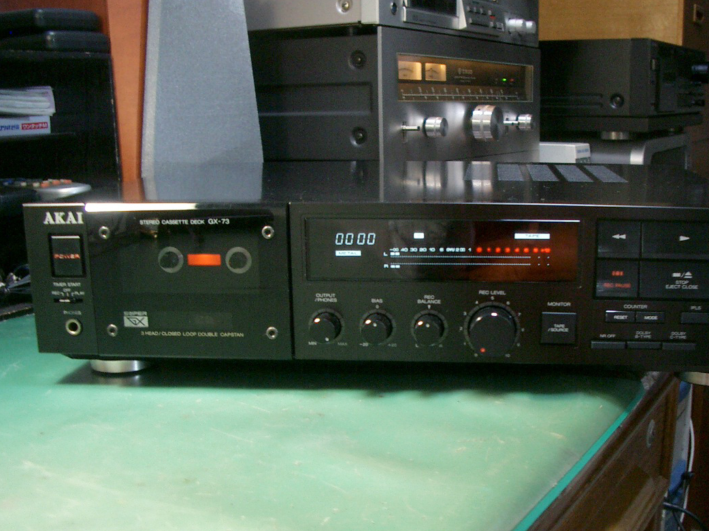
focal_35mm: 43
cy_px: 322
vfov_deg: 33.5
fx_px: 881
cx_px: 423
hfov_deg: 43.7
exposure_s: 1/8
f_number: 2.6
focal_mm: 5.8
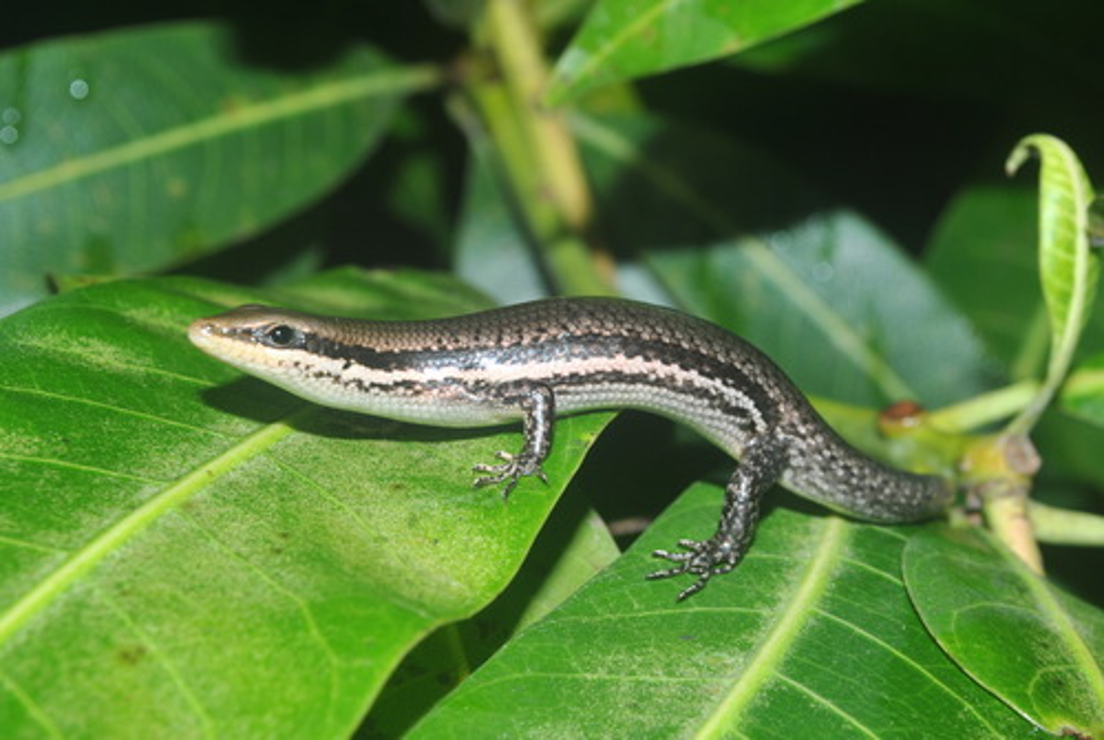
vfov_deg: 17.6
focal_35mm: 78
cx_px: 552
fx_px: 2395
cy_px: 370
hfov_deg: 26.0
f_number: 14
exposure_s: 1/20
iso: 100
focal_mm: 52
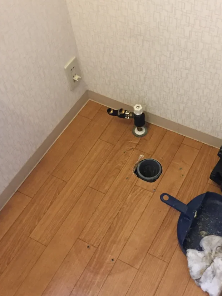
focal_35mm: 42
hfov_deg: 34.2
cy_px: 147
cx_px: 131
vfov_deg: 44.8
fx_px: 359
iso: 250
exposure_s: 1/17
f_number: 2.2
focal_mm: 4.15
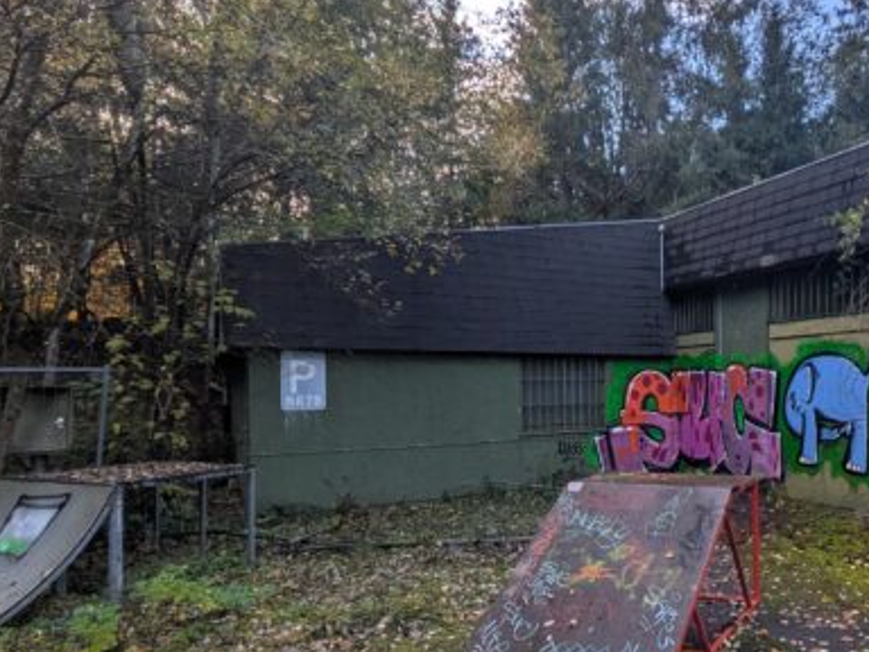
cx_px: 679
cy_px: 386
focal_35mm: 28
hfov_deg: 59.1
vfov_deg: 49.5
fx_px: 703
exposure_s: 1/175
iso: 35
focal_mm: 1.83
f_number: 2.2
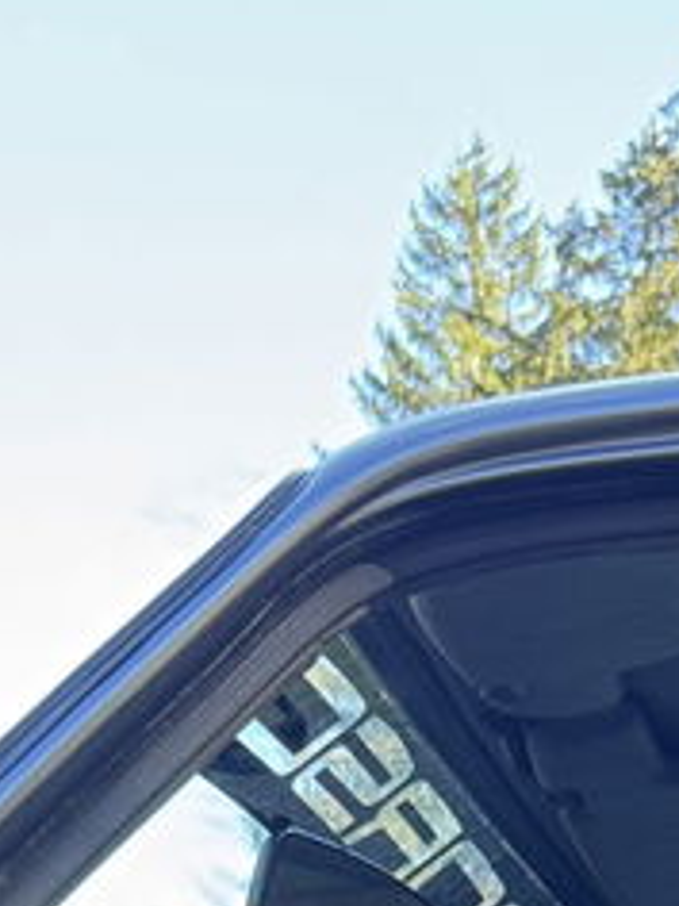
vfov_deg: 15.3
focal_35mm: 104
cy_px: 1797
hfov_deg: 14.0
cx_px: 725
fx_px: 2720
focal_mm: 6.76
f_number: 1.78
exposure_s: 1/121
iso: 125
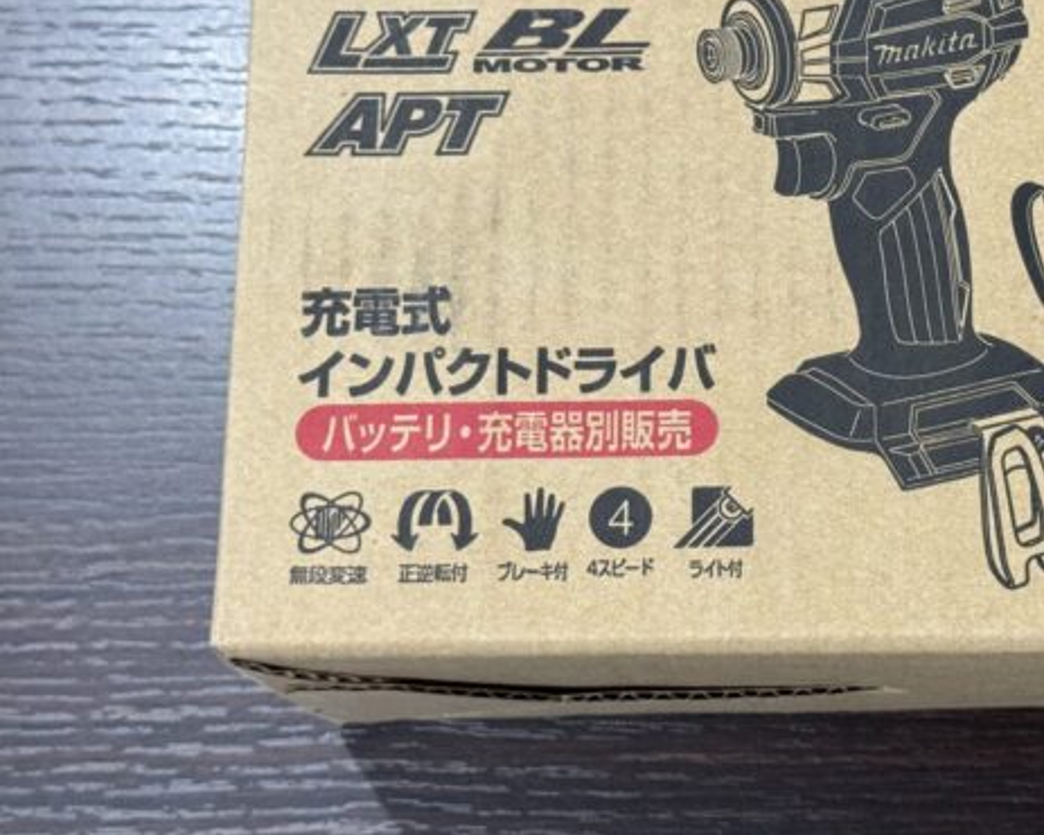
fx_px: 2502
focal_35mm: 81
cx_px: 866
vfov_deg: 18.9
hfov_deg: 23.2
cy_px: 307
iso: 125
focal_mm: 6.76
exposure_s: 1/60
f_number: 1.78
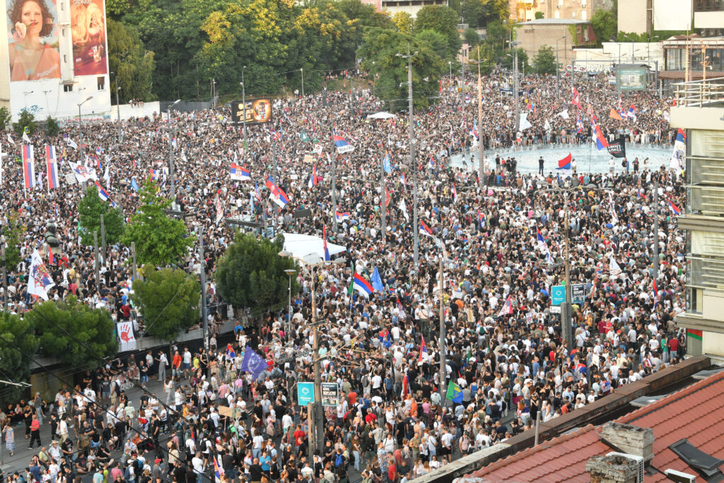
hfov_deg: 28.8
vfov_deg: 19.5
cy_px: 242
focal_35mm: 70
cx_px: 362
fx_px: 1408
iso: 800
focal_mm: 70
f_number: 7.1
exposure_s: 1/125
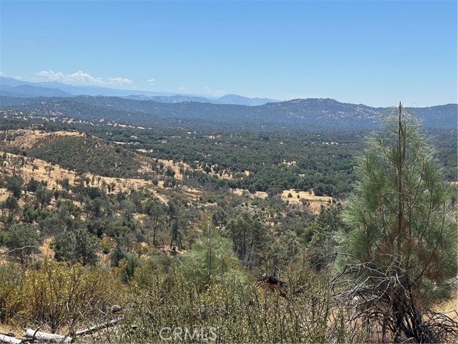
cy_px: 172
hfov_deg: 39.7
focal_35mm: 48
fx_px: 635
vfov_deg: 30.3
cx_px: 229
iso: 64
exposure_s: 1/4367
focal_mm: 6.86
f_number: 1.78
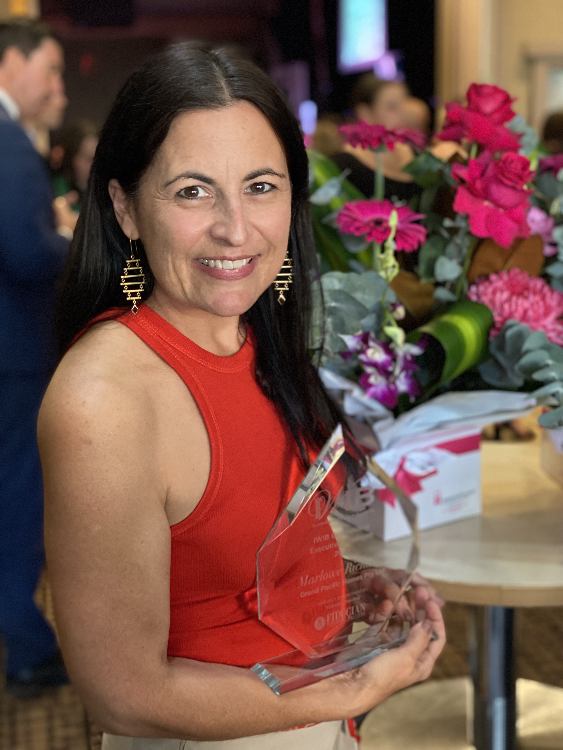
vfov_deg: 36.8
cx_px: 282
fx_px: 1128
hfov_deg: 28.0
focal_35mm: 52
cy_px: 375
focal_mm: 6
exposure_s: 1/33
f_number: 2
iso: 400
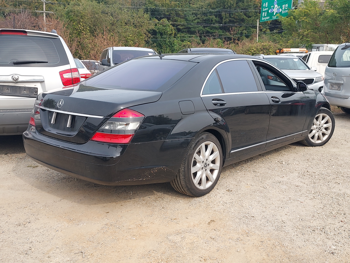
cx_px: 175
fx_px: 243
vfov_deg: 56.8
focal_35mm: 24
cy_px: 132
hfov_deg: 71.6
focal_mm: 4.6
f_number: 1.8
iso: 40
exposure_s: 1/447
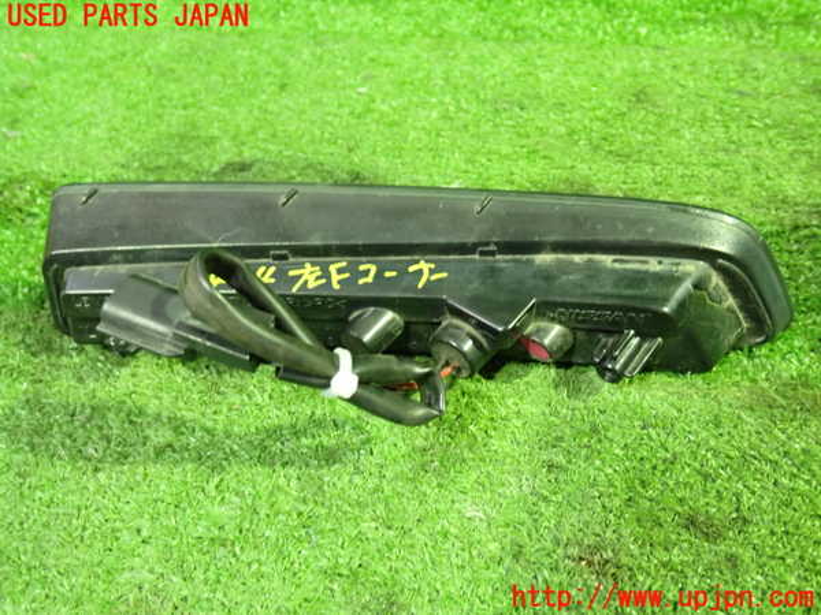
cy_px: 308
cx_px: 410
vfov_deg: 46.8
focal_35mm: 30
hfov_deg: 60.0
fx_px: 712
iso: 800
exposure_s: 1/15
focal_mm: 5.4
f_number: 2.3
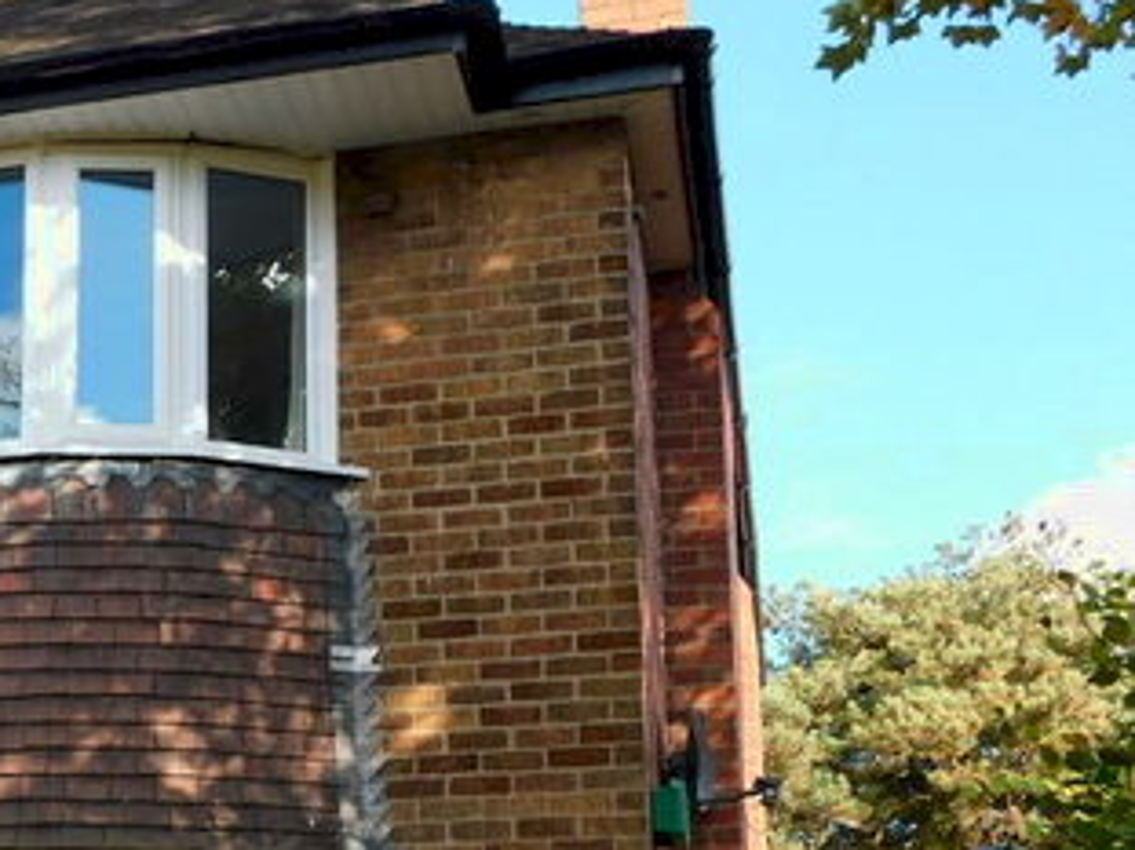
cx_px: -139
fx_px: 2655
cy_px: 826
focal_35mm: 81
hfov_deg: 22.6
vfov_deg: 17.8
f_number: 3.5
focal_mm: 6.3
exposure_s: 1/320
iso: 125
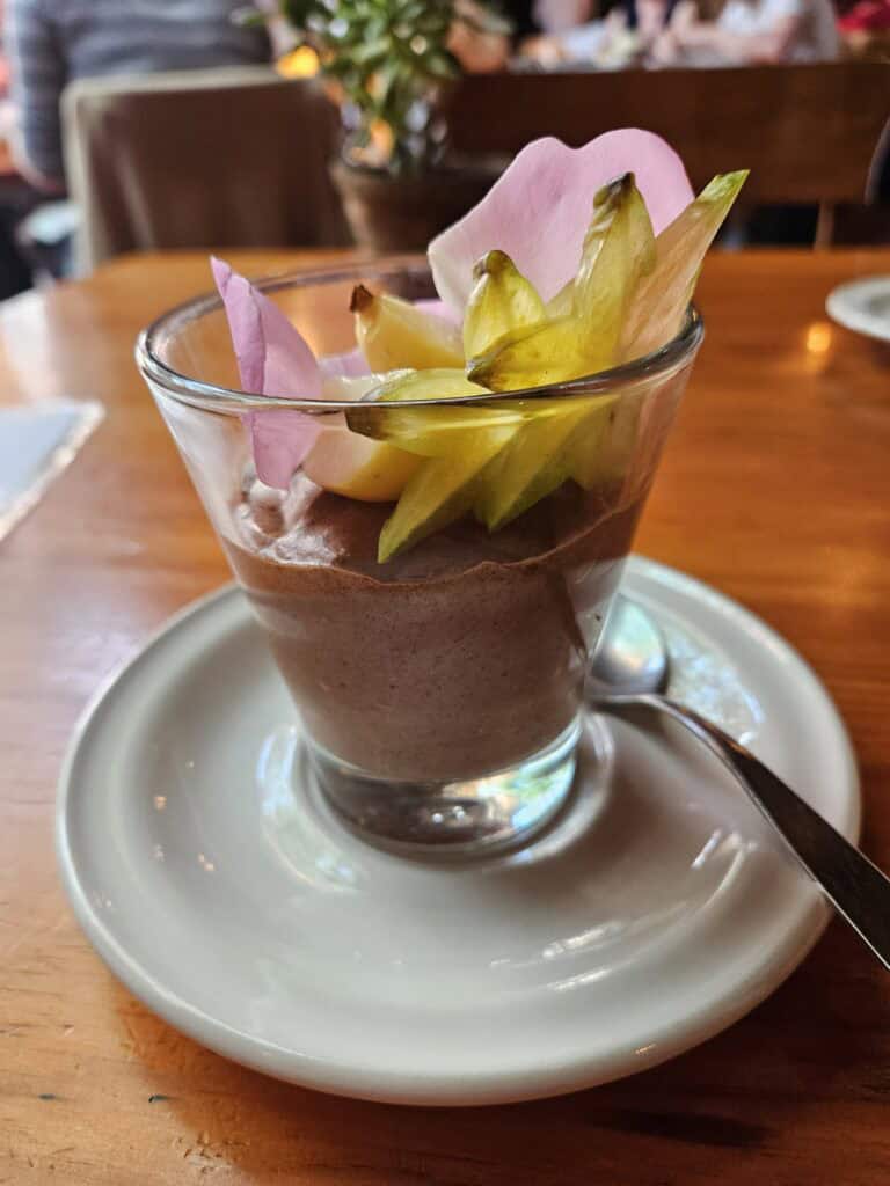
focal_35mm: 23
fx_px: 788
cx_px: 445
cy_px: 593
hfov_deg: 58.9
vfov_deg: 73.9
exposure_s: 1/120
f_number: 1.8
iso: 200
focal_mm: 5.4
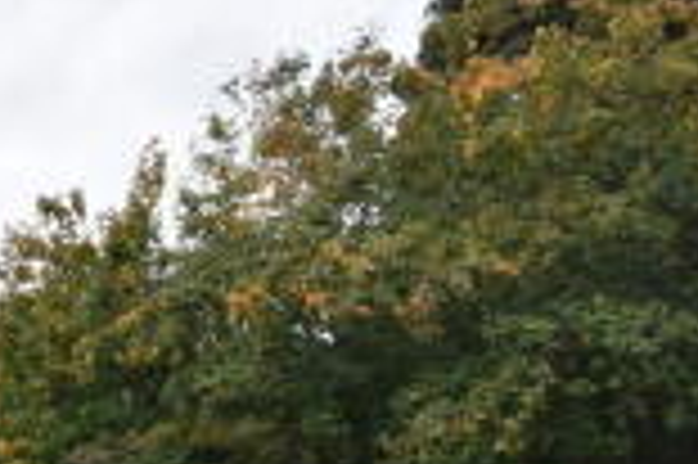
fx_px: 891
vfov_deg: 26.1
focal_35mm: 46
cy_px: 556
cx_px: -140
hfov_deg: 34.3
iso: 500
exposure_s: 1/200
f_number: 5
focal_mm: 10
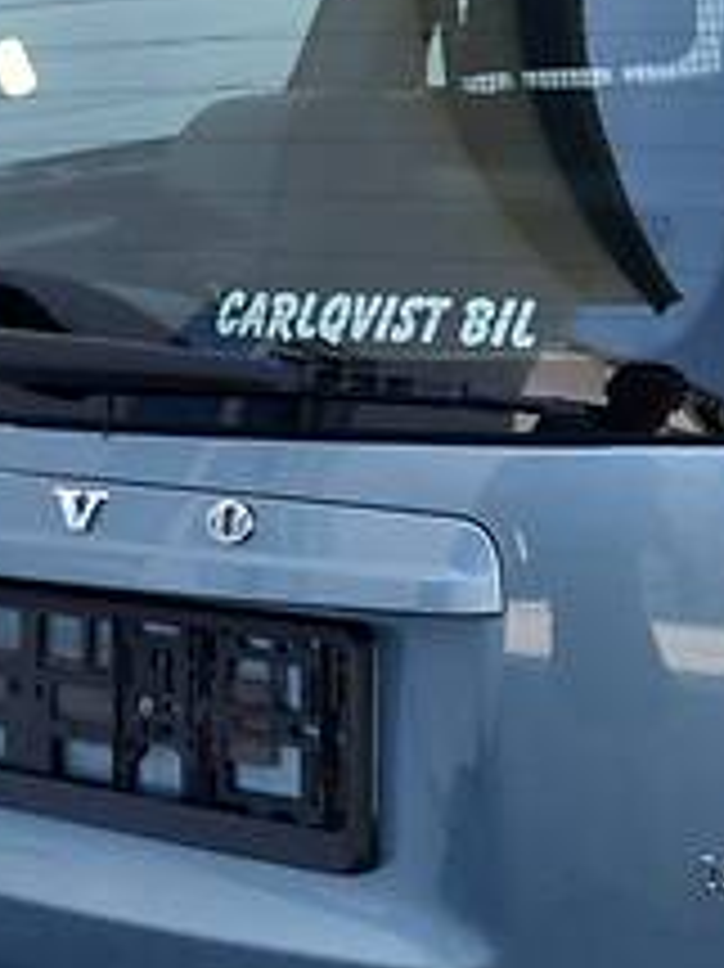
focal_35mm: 86
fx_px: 2401
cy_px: 552
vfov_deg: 22.8
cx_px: 863
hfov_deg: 16.5
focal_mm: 24
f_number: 7.1
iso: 400
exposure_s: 1/200
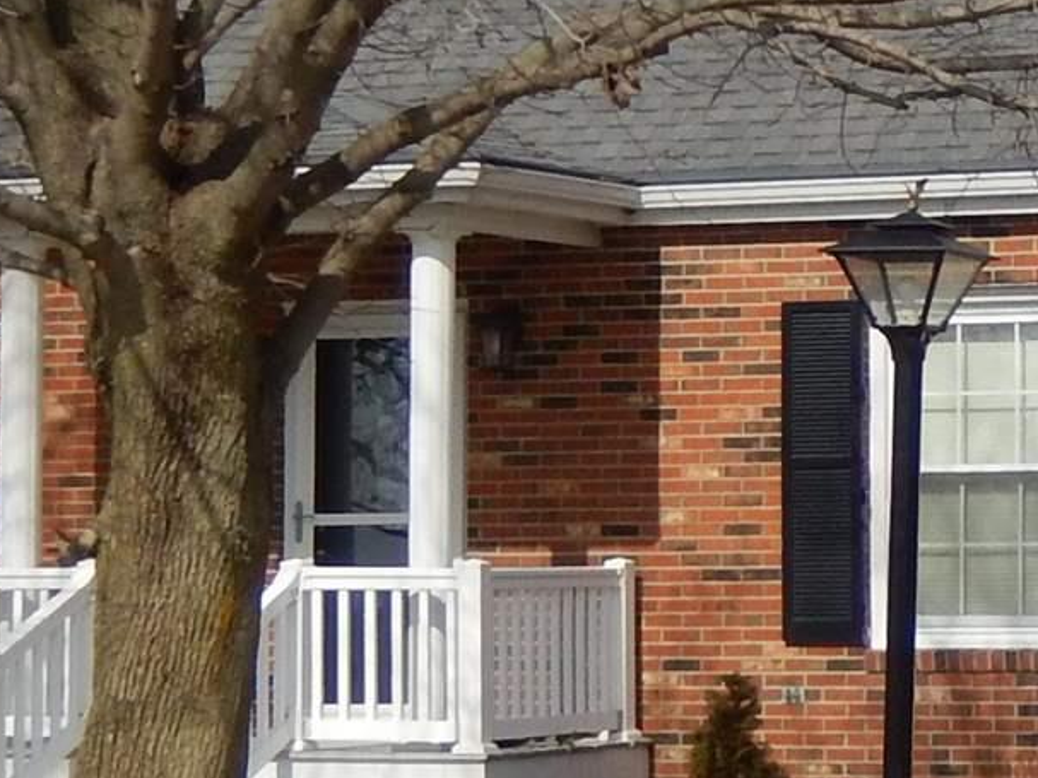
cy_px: 340
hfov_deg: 11.8
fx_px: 4857
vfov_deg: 9.2
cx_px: 1452
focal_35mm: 162
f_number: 7.6
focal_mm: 5.7
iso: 125
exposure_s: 1/500
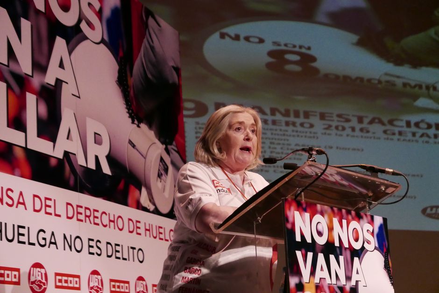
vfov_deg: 18.2
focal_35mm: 75
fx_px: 915
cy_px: 146
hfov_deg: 27.0
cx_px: 220
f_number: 2.8
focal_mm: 34
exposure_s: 1/400
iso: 3200
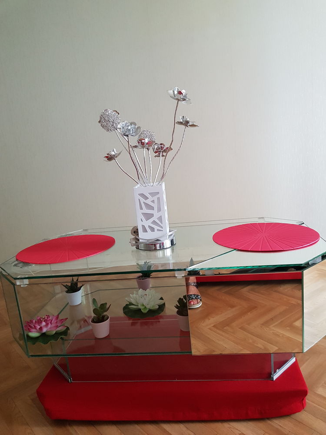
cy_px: 218
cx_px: 163
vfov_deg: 67.3
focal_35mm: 26
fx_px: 326
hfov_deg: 53.1
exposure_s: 1/25
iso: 250
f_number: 1.7
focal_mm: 4.2
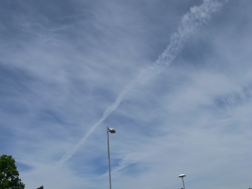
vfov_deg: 40.7
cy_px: 94
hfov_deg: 52.6
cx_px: 126
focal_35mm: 35
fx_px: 255
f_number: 8
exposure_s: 1/500
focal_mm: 7.4
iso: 80
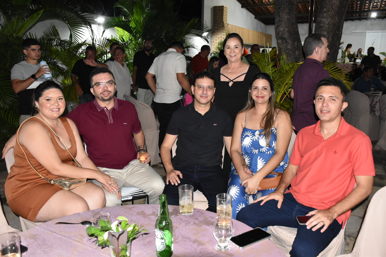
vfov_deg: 43.6
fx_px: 322
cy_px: 128
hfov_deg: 61.9
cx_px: 193
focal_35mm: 30
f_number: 5
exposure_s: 1/100
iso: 3200
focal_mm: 20
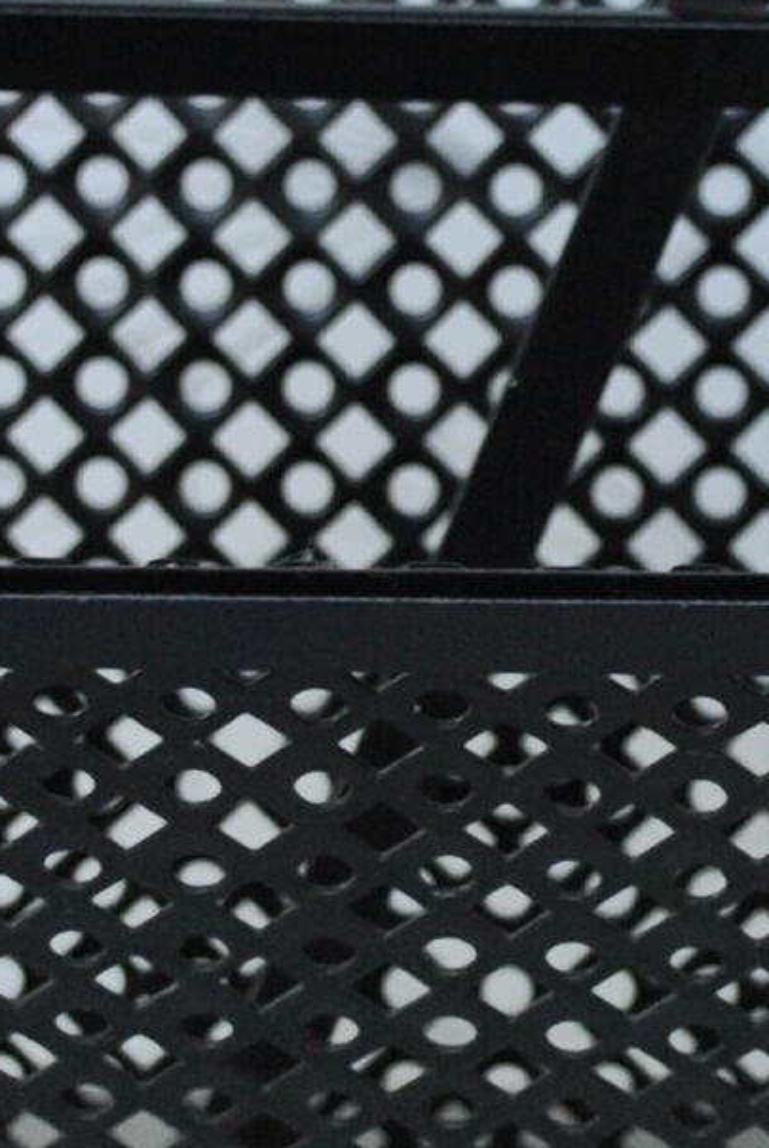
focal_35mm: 278
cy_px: 647
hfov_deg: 4.9
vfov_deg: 7.4
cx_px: 845
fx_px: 8888
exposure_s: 1/80
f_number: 4.5
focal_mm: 29
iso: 200
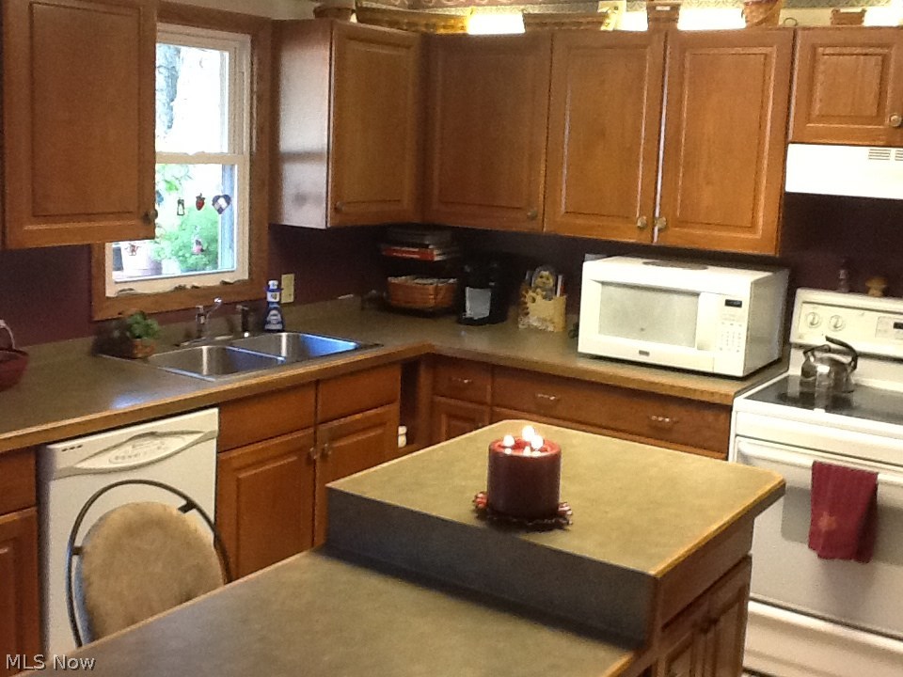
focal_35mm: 44
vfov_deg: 32.9
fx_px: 1148
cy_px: 338
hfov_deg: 42.9
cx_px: 452
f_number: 2.4
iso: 200
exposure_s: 1/30
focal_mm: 2.03
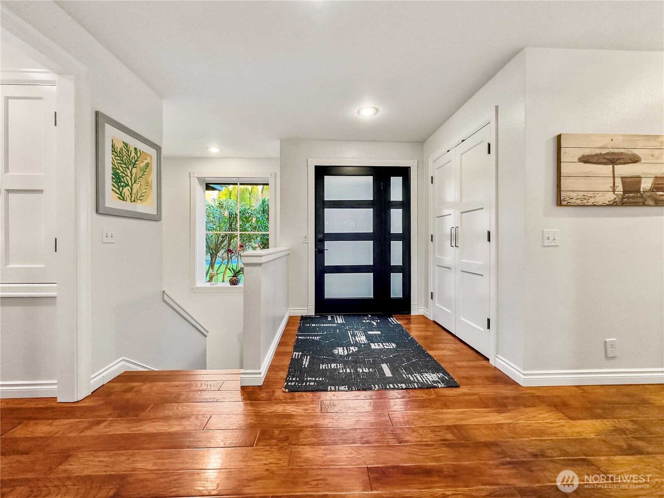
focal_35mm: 14
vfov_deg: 85.7
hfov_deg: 102.1
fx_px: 269
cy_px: 249
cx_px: 332
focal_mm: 2.22
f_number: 2.2
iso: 160
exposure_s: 1/60
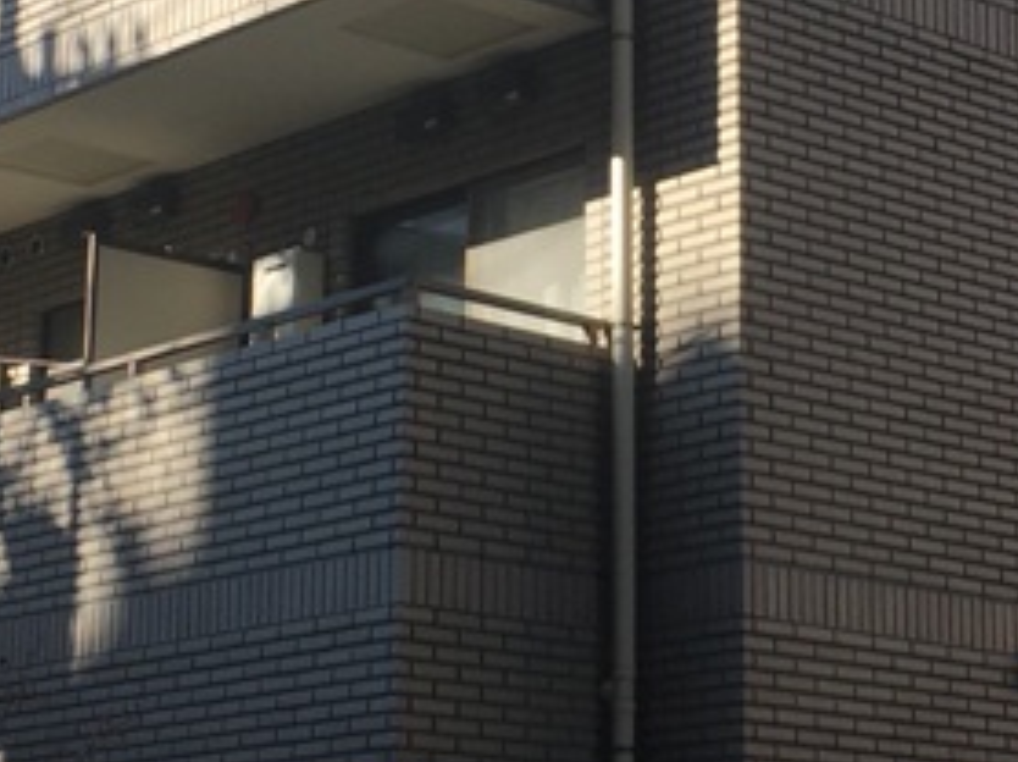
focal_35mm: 107
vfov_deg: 13.8
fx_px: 3144
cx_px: 659
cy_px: 223
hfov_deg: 18.4
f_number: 2.2
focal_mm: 4.15
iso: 25
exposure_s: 1/615
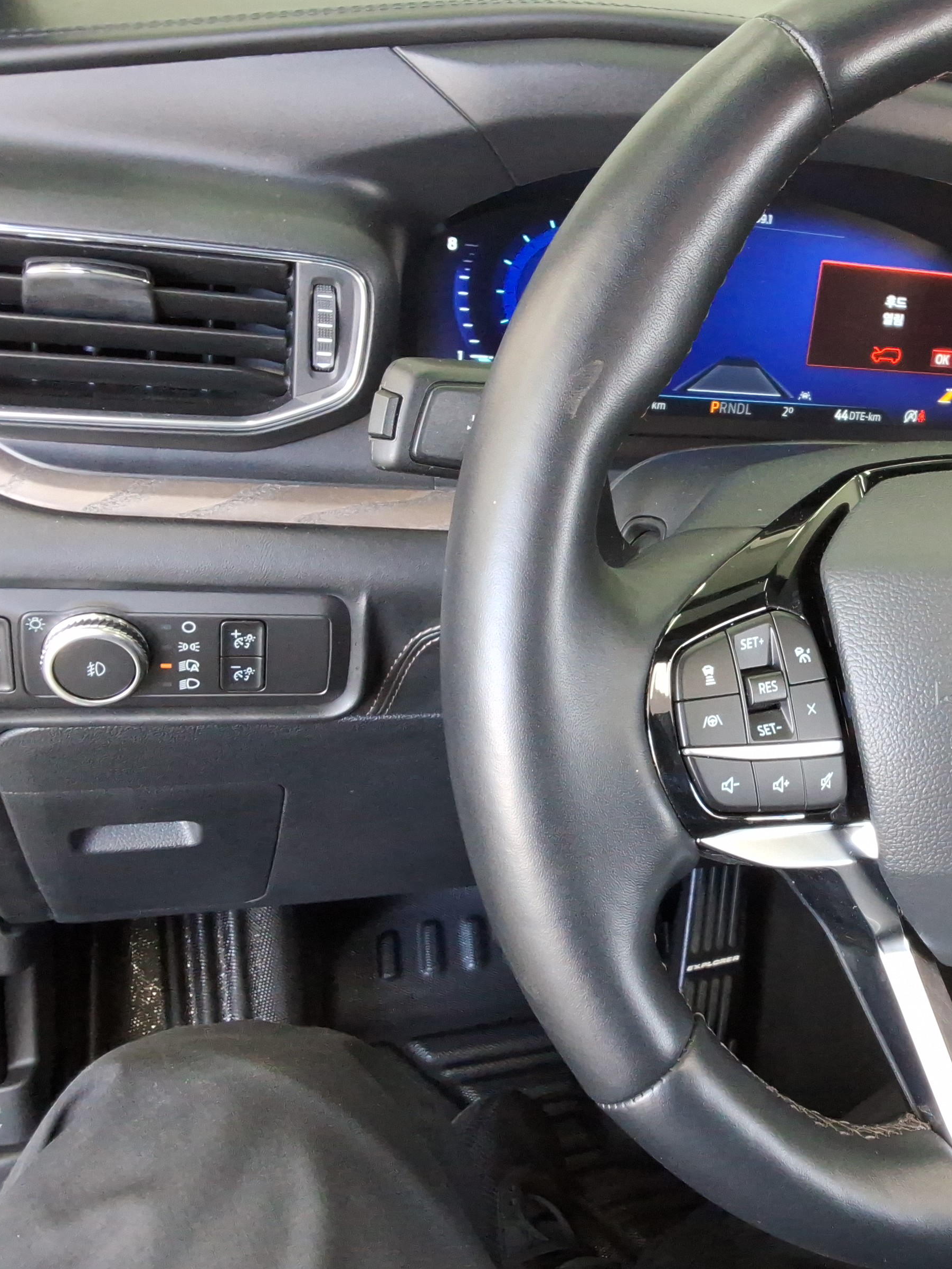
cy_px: 625
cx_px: 824
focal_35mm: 38
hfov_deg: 35.9
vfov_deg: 49.0
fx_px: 1393
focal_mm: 2.91
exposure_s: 1/40
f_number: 1.9
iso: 139
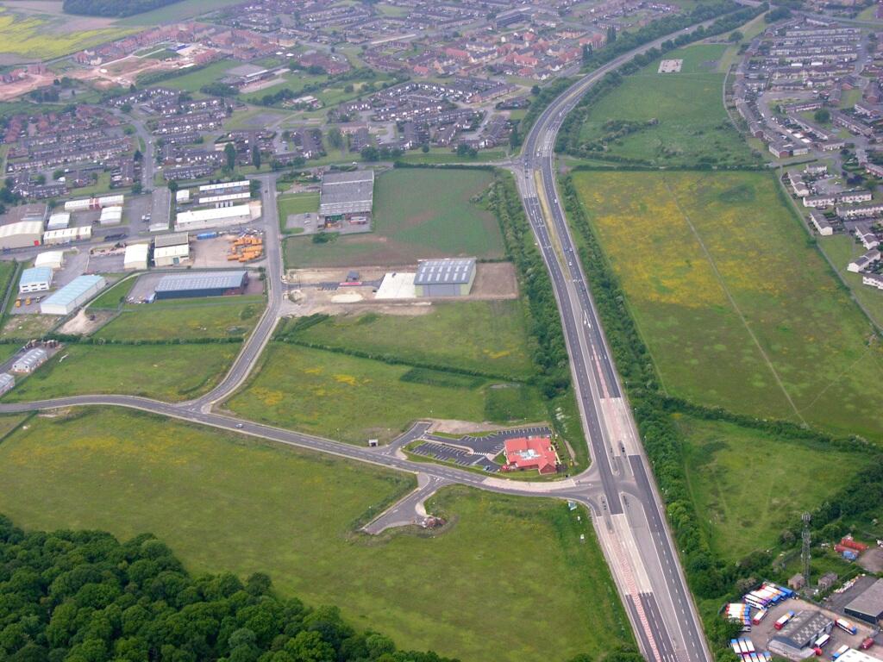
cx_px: 442
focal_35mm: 66
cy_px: 331
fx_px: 1684
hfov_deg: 29.4
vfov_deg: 22.3
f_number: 5.2
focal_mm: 16.8
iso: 200
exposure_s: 1/500
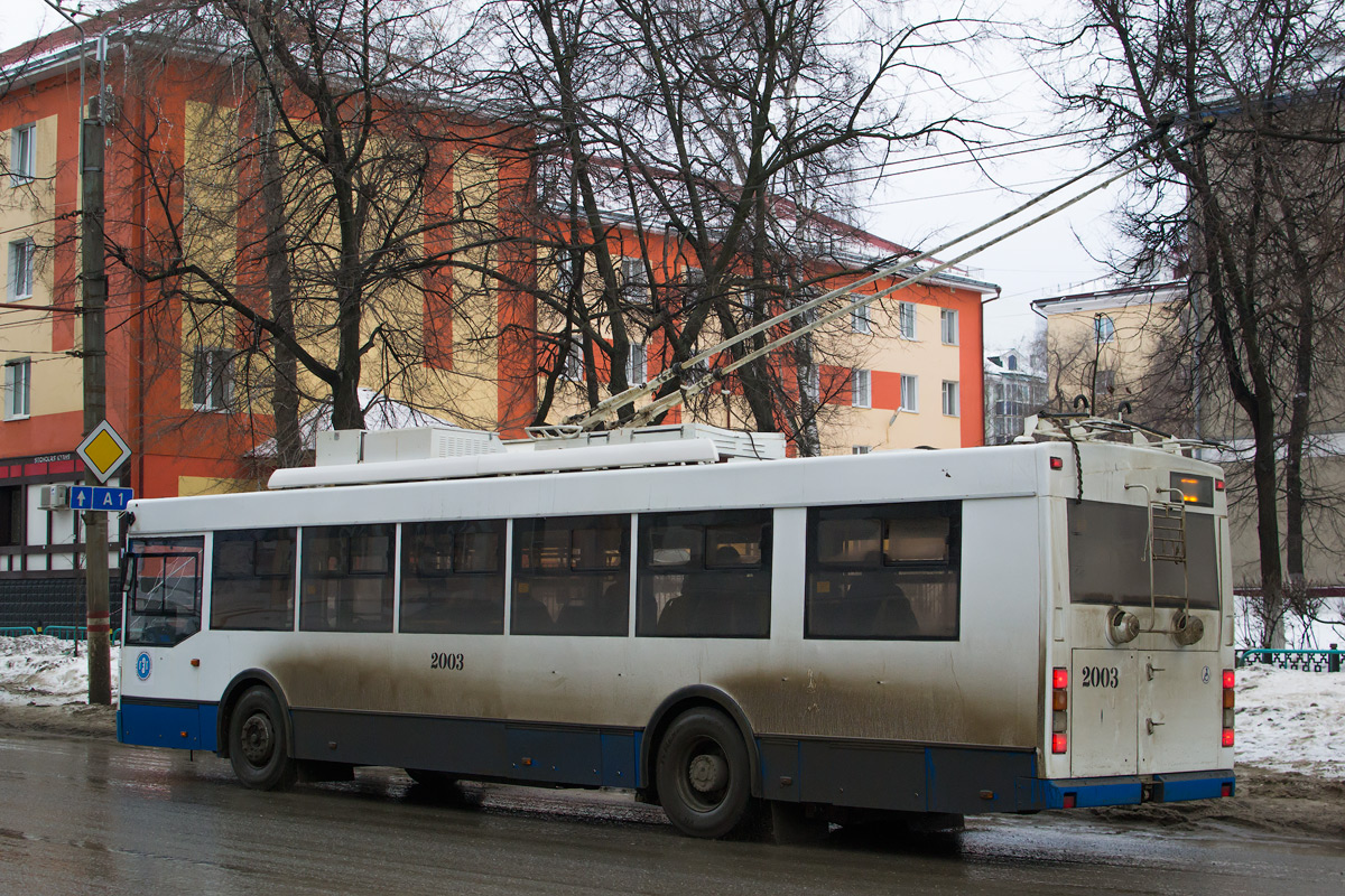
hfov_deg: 37.9
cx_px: 672
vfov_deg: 25.8
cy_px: 448
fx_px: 1961
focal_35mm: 52
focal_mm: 35
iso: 800
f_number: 5.6
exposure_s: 1/800
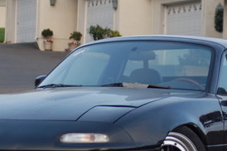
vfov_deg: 5.6
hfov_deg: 8.4
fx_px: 1543
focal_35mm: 245
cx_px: 141
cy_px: 87
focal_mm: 70
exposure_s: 1/125
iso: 200
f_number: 5.6
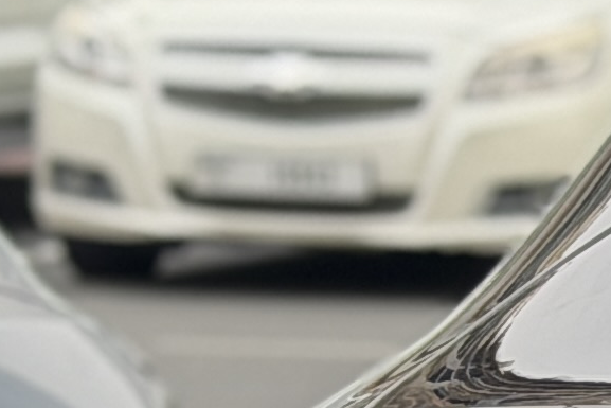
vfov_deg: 3.9
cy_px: 959
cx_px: 1685
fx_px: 5924
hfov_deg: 5.6
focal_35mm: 349
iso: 64
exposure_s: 1/199
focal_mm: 6.76
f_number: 1.78
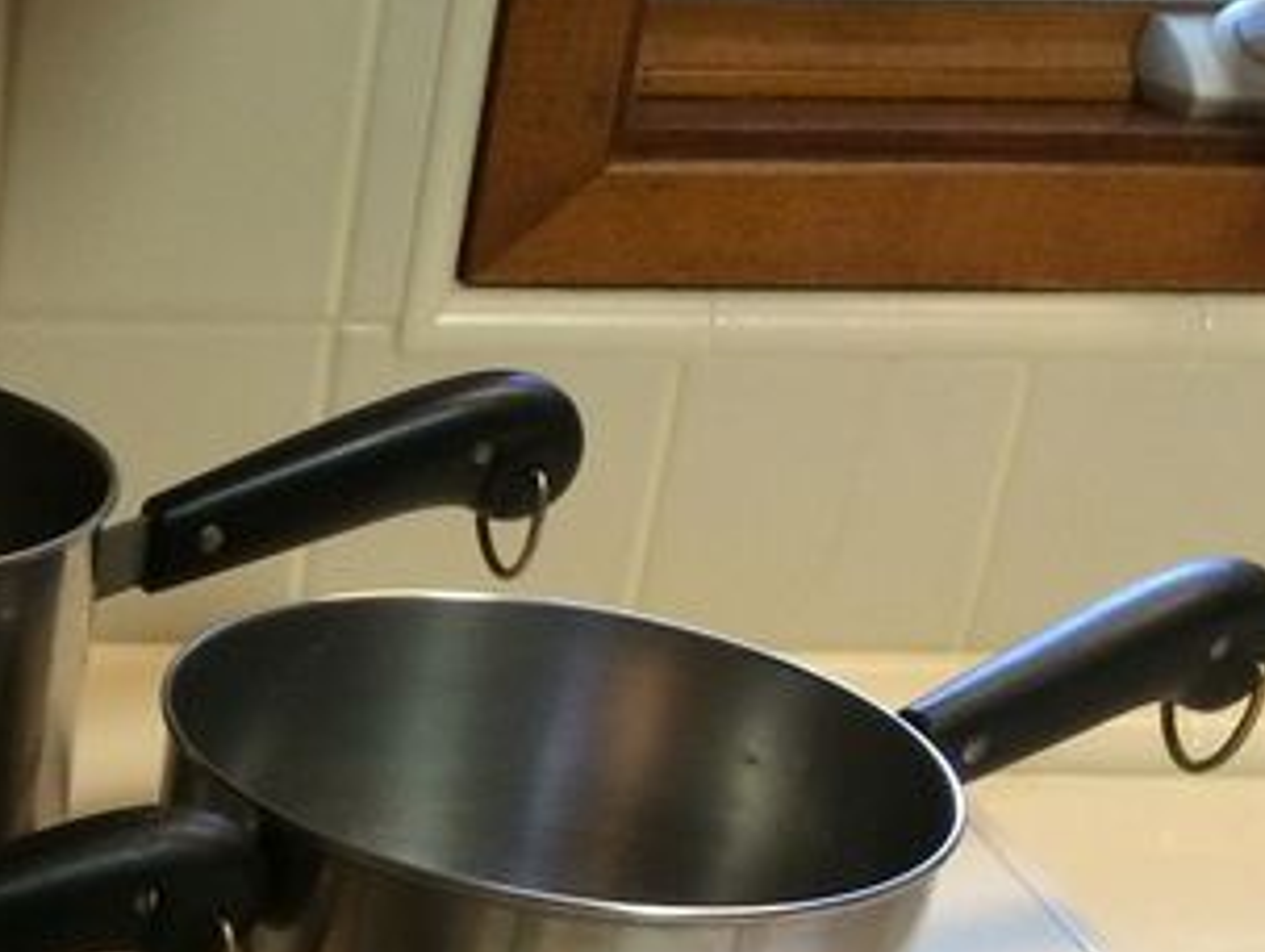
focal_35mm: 89
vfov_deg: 16.3
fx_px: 3256
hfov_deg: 20.0
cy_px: 971
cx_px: -417
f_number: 2.2
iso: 200
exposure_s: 1/30
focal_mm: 4.12
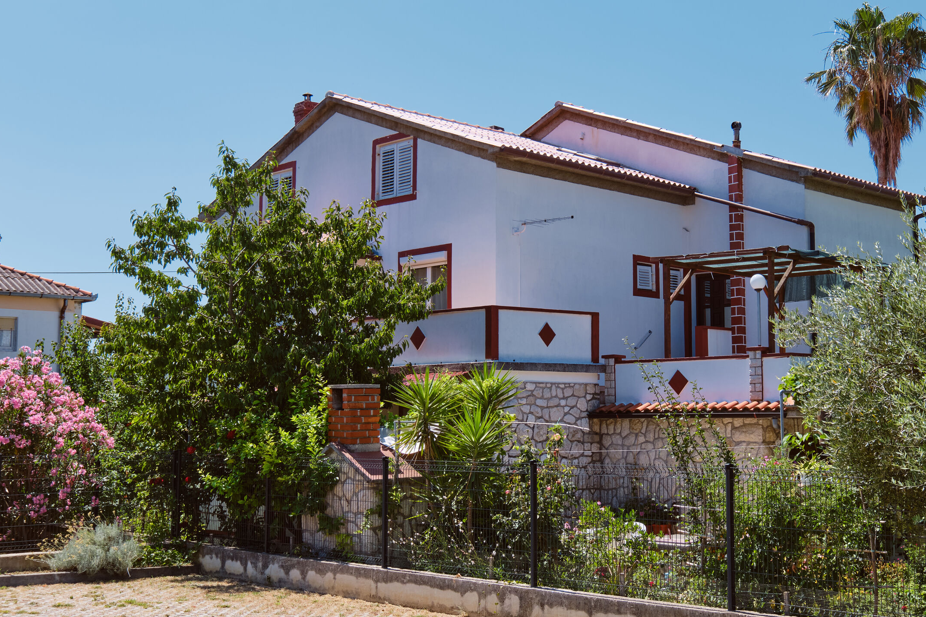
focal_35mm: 47
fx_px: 1209
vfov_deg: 28.6
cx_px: 592
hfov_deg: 41.5
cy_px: 289
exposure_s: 1/340
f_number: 9
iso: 200
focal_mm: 24
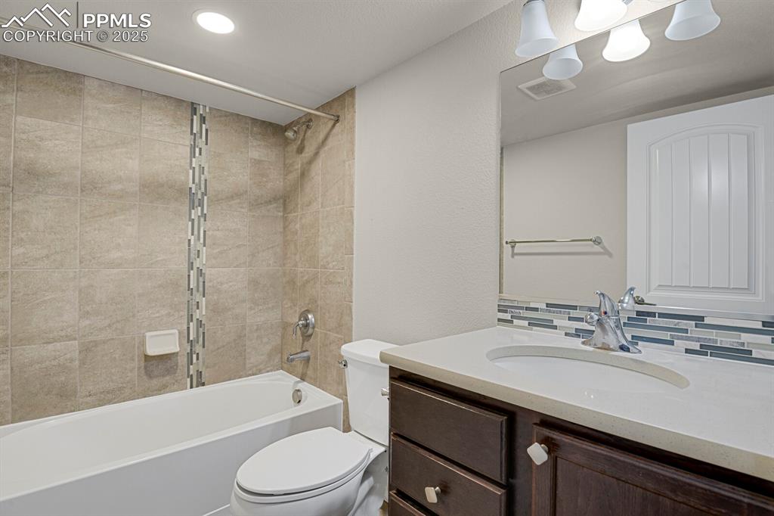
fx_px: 365
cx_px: 387
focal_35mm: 17
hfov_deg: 93.3
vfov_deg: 70.4
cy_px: 258
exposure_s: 2
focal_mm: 17
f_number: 8
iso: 250
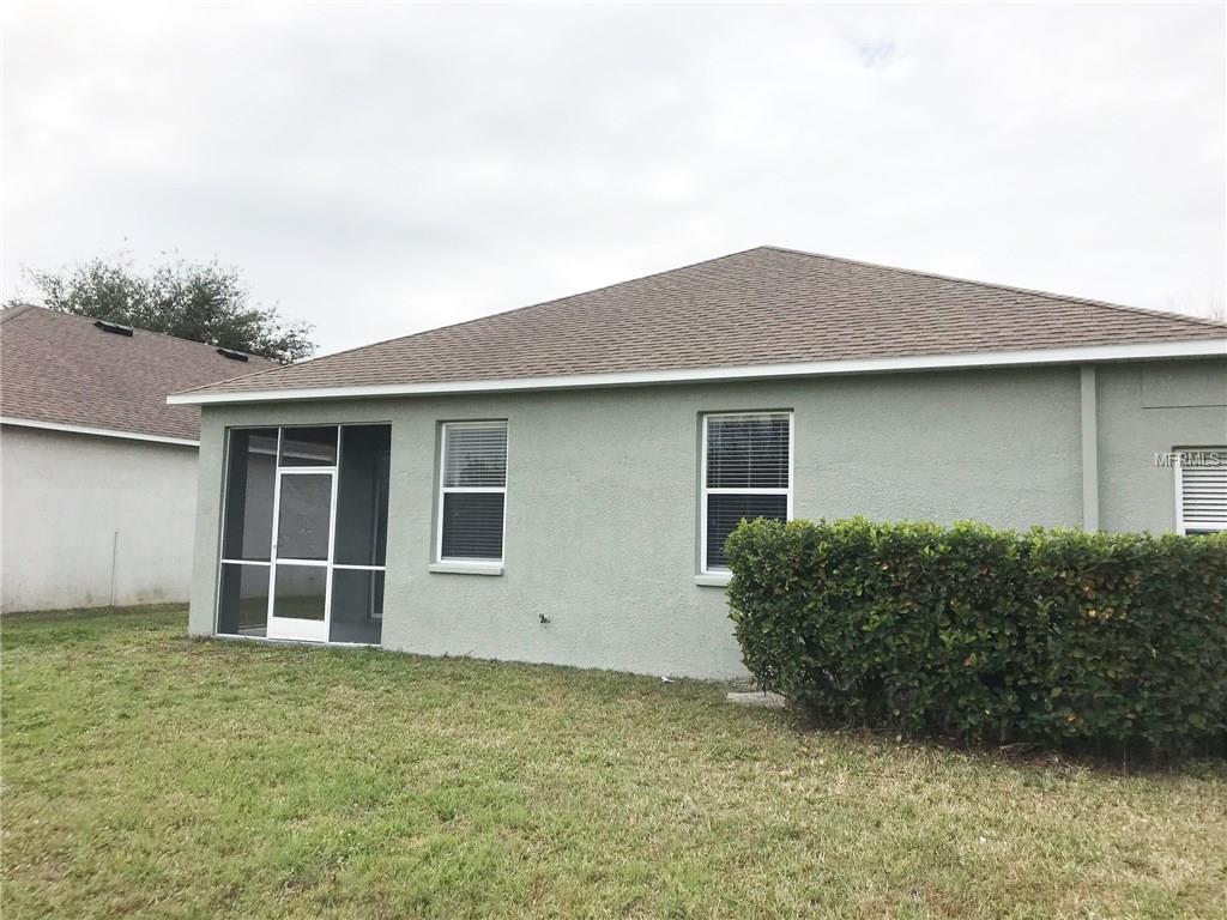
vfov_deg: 49.7
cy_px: 460
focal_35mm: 28
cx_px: 614
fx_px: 992
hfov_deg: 63.4
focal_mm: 3.99
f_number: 1.8
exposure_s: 1/3300
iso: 20
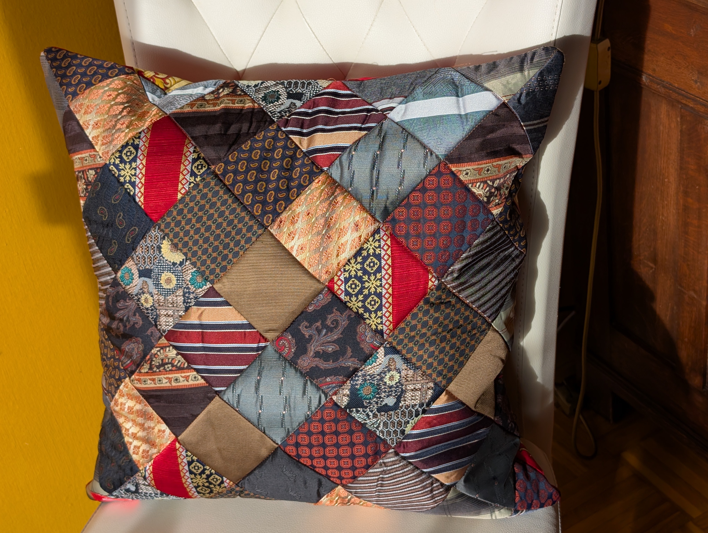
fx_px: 1004
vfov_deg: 29.7
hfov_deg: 38.9
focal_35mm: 49
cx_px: 354
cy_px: 266
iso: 24
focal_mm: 6.9
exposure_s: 1/789
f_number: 1.68
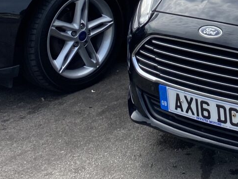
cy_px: -99
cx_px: 323
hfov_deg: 17.5
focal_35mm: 104
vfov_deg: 13.3
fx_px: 715
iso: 32
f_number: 1.8
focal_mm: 4.25
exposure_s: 1/1464
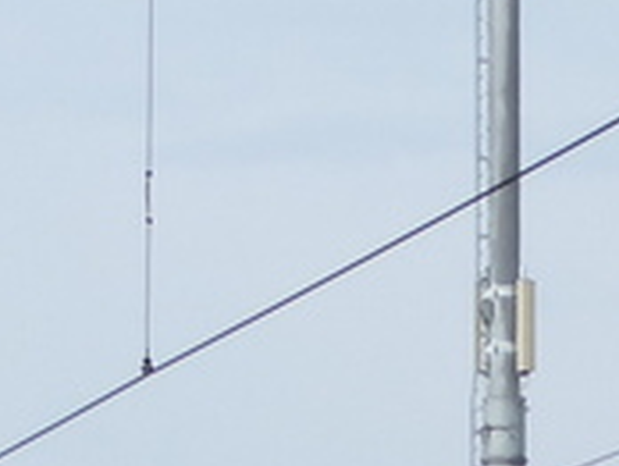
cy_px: 1523
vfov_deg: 2.0
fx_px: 13179
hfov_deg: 2.7
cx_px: 71
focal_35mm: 736
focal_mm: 17.5
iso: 125
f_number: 5
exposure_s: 1/320
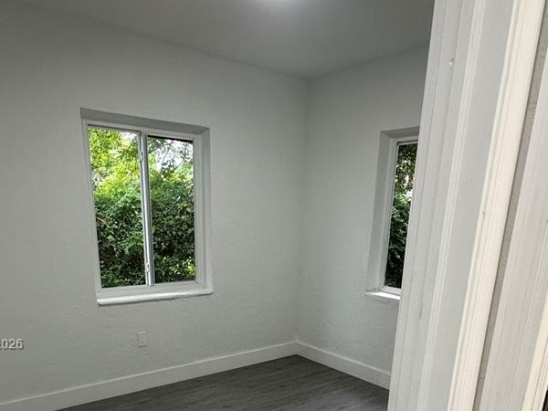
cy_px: 345
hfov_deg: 63.4
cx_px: 265
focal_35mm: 28
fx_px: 443
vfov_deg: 46.4
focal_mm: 2.22
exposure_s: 1/120
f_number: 2.2
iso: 200
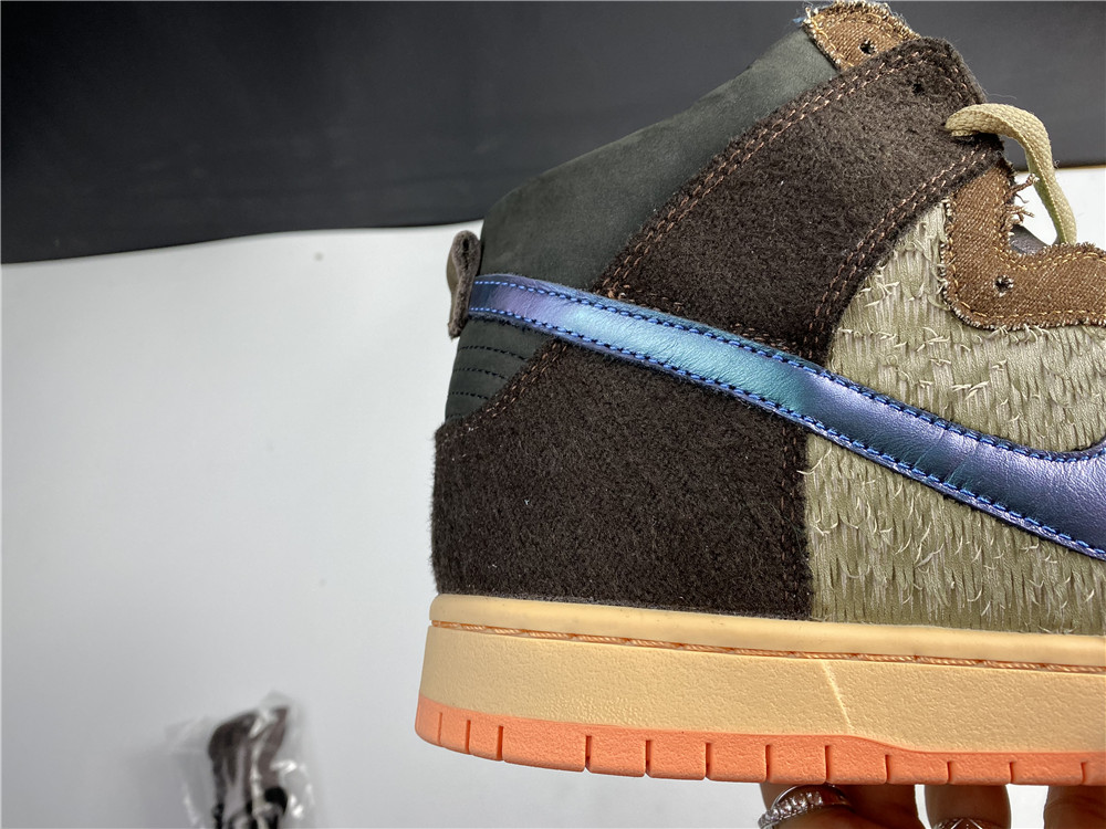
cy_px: 414
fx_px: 831
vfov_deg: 53.1
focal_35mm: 26
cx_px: 553
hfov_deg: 67.3
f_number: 1.8
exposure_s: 1/100
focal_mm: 4.25
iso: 64
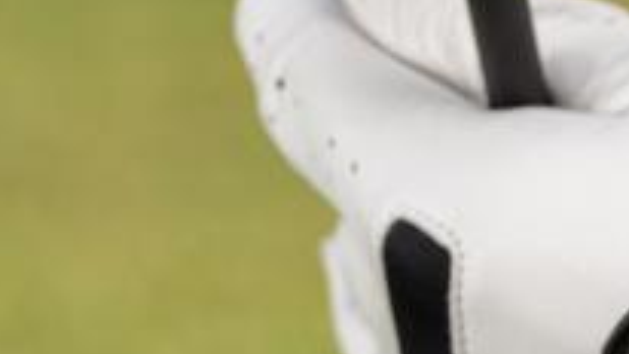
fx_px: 8892
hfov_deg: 4.0
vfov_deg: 2.3
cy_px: -339
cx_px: 85
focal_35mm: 533
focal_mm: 105
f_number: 8
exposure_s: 1/320
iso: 100
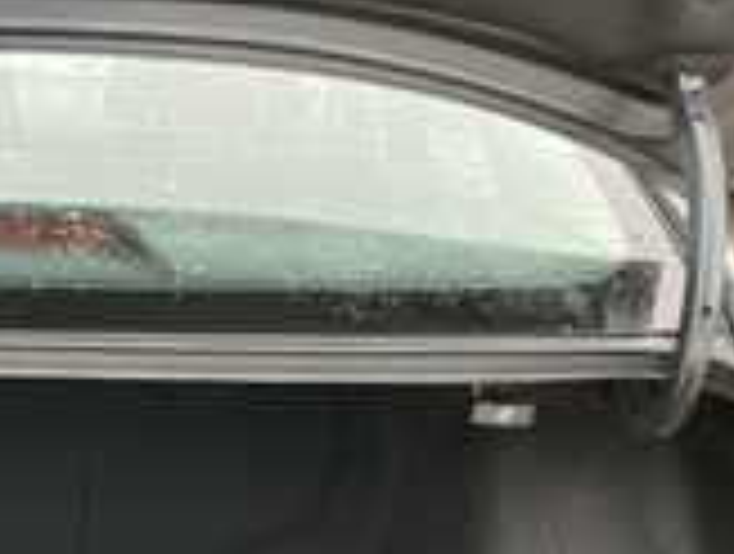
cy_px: 619
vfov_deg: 19.6
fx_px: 1530
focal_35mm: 72
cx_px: -32
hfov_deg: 25.4
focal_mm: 3.99
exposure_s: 1/121
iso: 50
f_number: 1.8
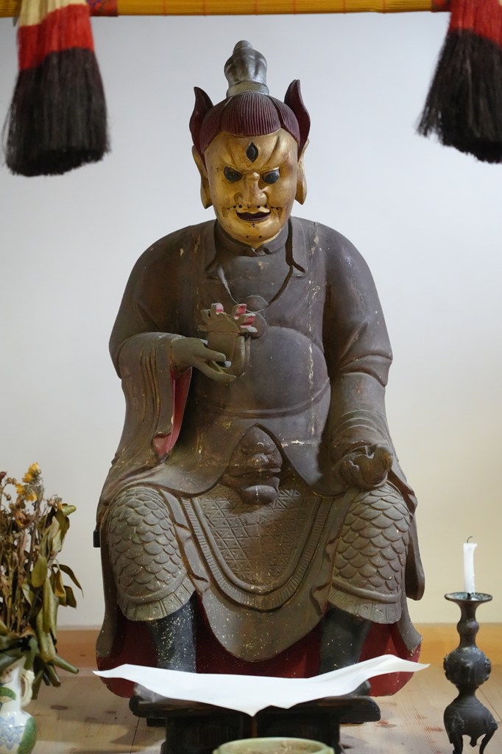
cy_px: 377
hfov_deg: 15.7
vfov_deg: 23.4
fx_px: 1821
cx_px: 251
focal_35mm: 87
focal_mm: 87
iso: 12800
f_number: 4
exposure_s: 1/50
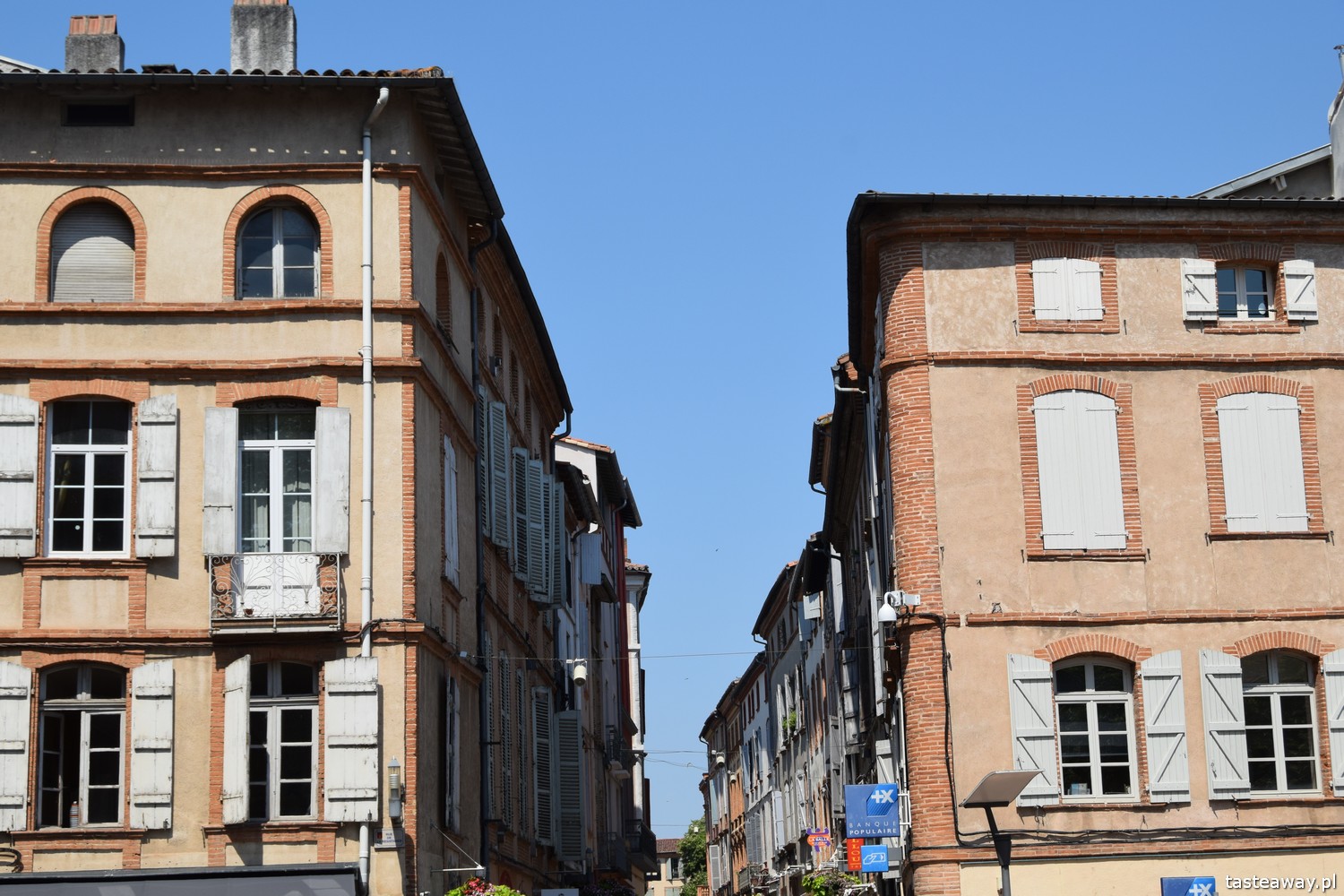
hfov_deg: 30.5
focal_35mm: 66
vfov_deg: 20.6
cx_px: 672
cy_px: 448
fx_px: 2464
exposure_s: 1/400
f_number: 10
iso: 200
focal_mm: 44
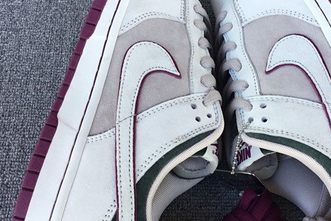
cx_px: 211
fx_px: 524
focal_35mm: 57
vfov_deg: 23.8
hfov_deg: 34.8
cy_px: 101
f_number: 2.4
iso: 25
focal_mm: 3.3
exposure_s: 1/100
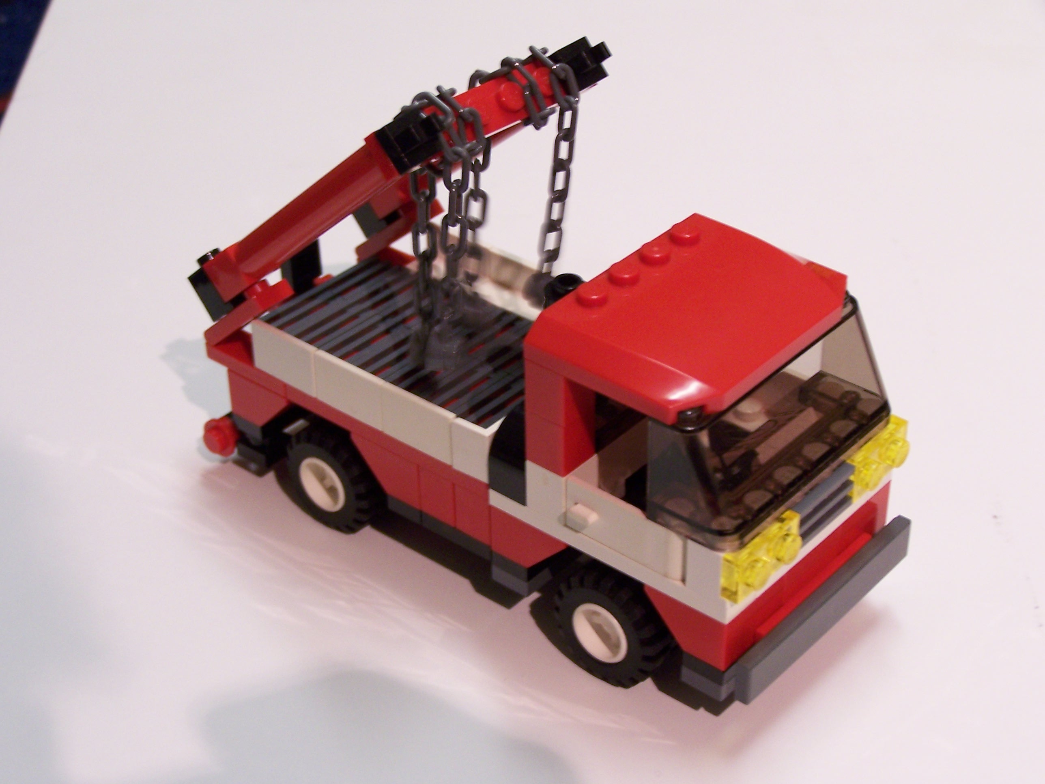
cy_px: 392
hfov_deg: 29.0
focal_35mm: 67
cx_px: 522
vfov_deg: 21.9
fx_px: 2023
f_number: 3.2
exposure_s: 1/10
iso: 140
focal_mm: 11.1
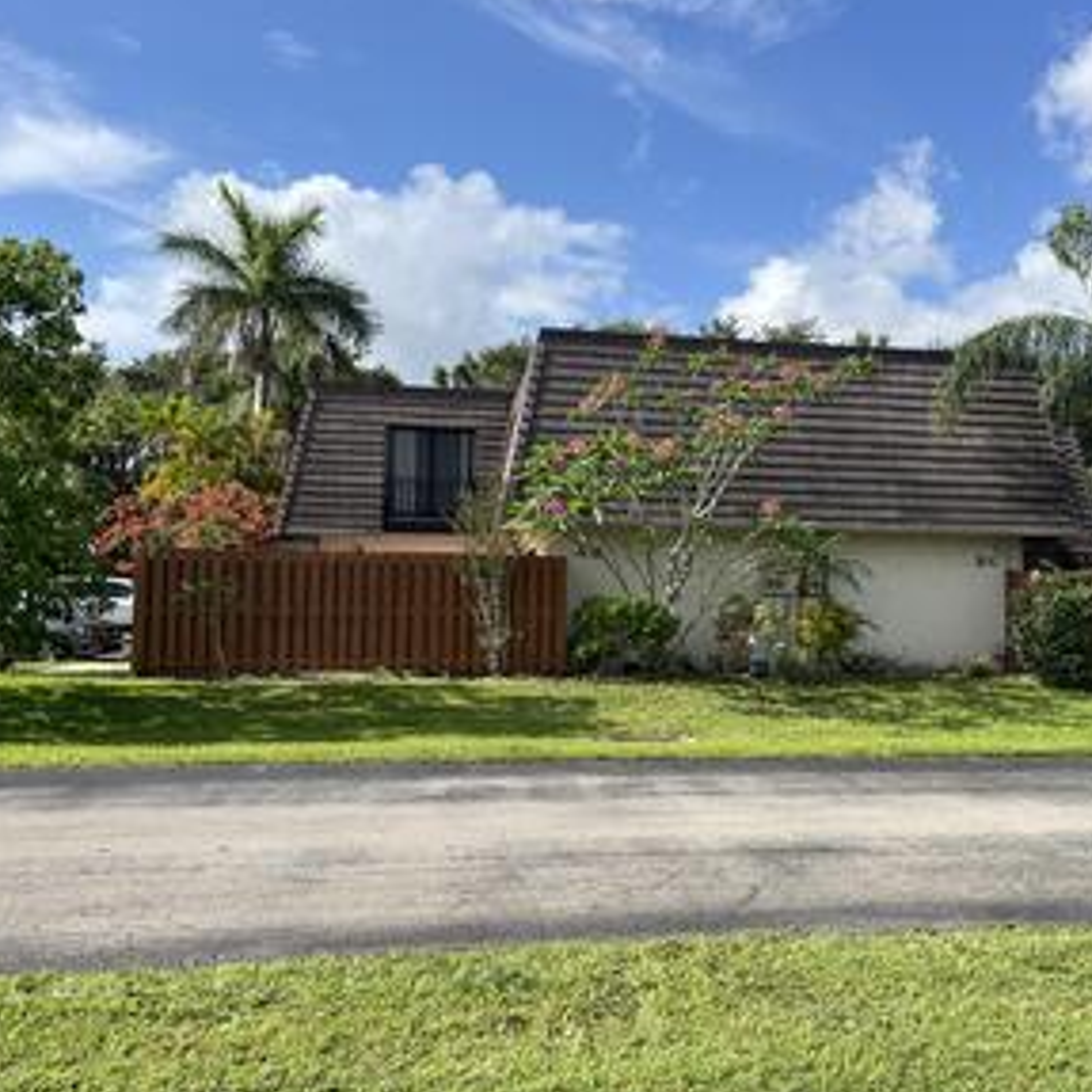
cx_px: 658
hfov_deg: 50.8
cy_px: 552
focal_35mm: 32
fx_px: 1142
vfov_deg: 51.1
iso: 50
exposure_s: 1/2899
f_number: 1.6
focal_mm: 5.1
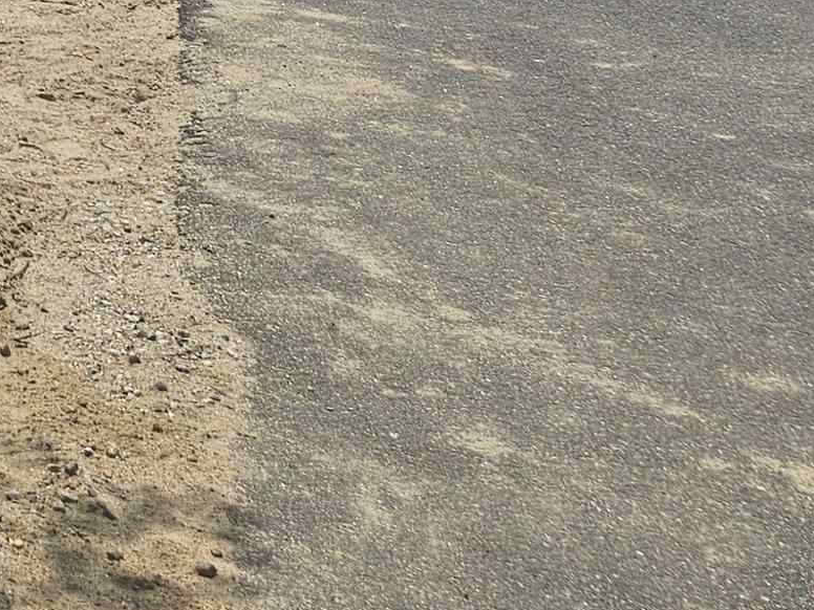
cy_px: -439
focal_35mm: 91
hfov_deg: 17.5
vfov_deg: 14.5
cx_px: -644
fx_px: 2140
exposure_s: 1/3737
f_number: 1.8
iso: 25
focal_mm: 5.4
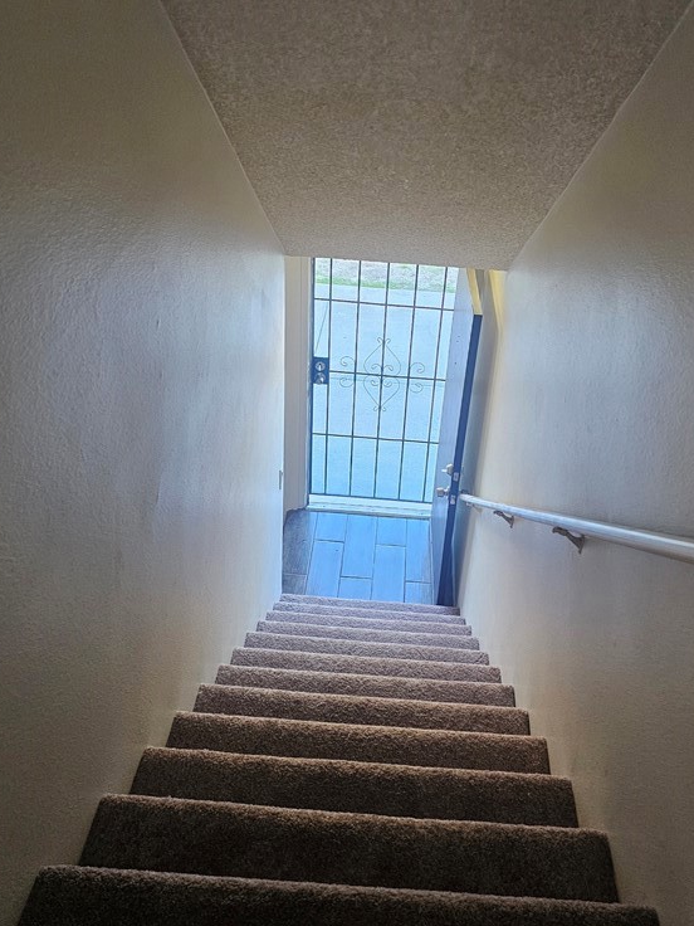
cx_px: 363
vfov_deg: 56.5
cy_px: 382
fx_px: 855
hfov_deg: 44.1
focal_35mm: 32
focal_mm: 6.3
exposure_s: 1/170
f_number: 1.7
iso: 640
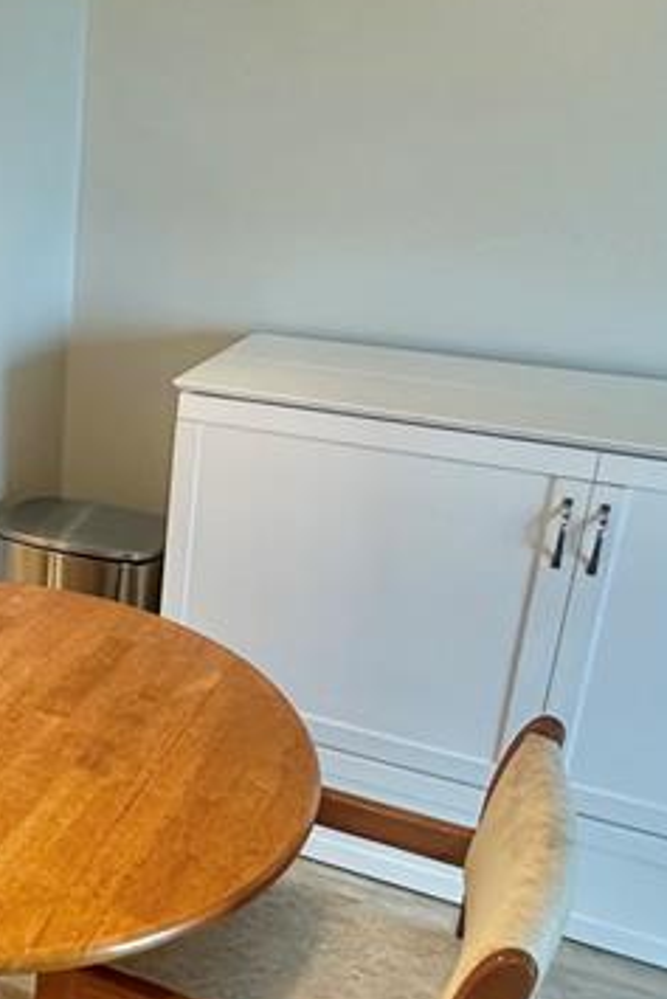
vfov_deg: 46.4
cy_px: 504
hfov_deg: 29.5
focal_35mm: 42
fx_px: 1166
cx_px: -20
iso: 320
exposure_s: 1/60
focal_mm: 2.22
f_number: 2.2
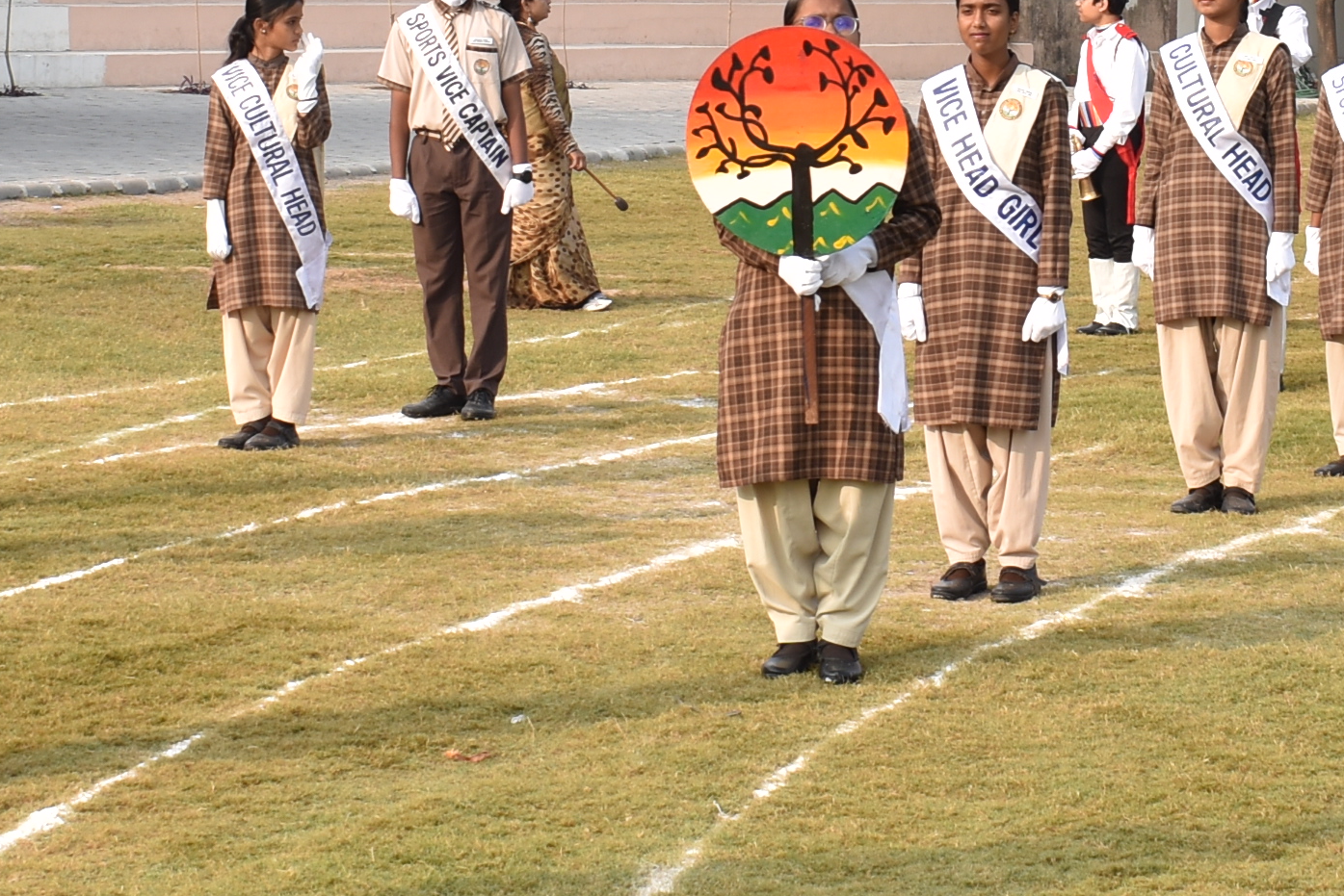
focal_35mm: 116
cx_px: 641
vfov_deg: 11.7
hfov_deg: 17.6
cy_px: 70
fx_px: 4332
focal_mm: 24
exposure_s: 1/200
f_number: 6.3
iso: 100
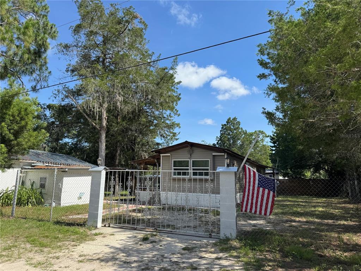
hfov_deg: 71.6
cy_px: 136
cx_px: 180
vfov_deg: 56.8
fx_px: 250
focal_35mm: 24
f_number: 1.78
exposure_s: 1/3413
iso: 80
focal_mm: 6.76
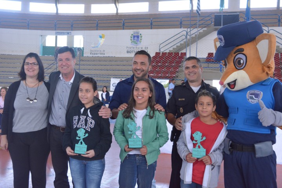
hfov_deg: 47.9
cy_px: 94
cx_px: 141
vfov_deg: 33.0
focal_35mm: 40
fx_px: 317
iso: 2500
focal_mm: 27
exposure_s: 1/100
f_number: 5.6
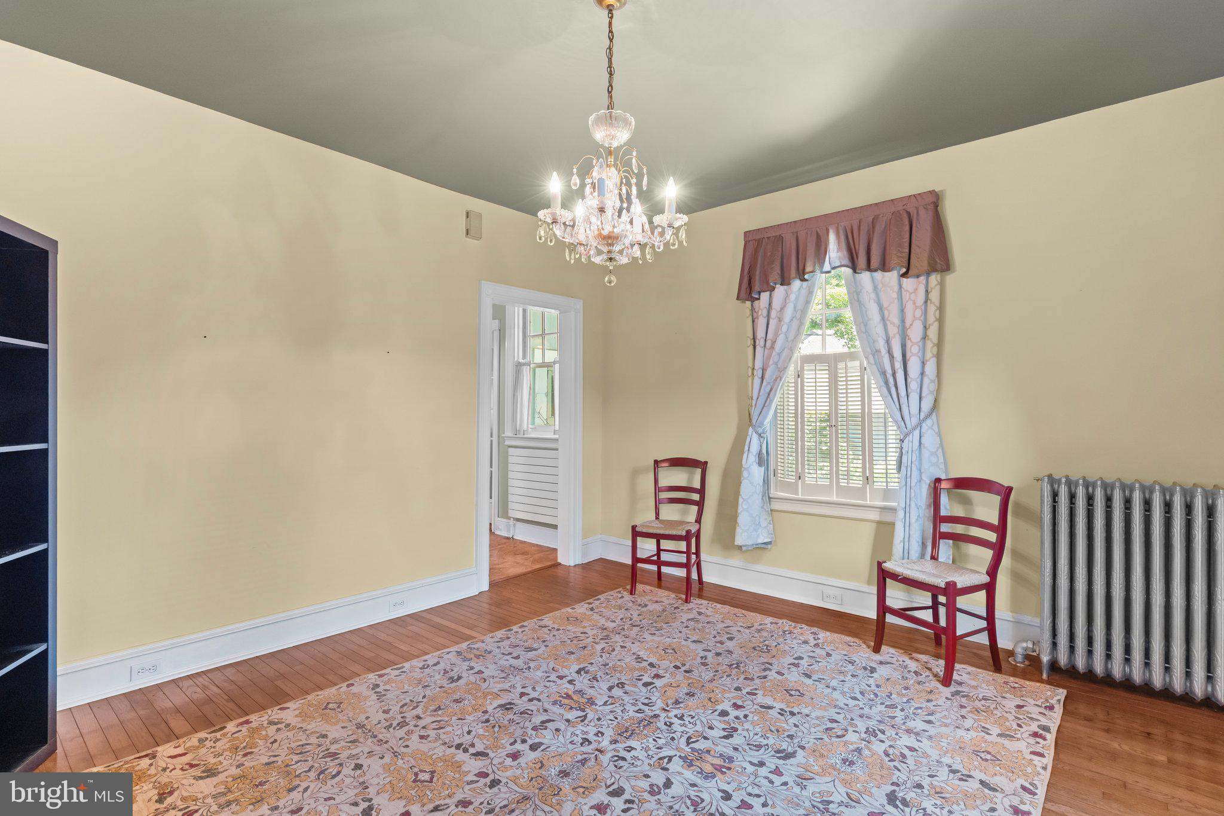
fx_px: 578
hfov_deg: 93.3
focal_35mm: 17
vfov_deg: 70.4
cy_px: 408
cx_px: 612
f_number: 8
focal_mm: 17
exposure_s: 1/4
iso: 640
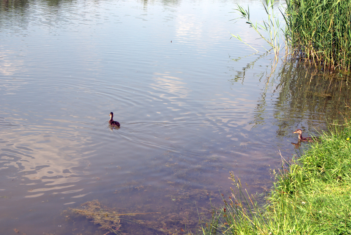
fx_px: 664
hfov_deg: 29.6
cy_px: 118
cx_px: 199
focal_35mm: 68
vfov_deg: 20.1
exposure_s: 1/200
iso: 100
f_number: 7.1
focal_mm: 38
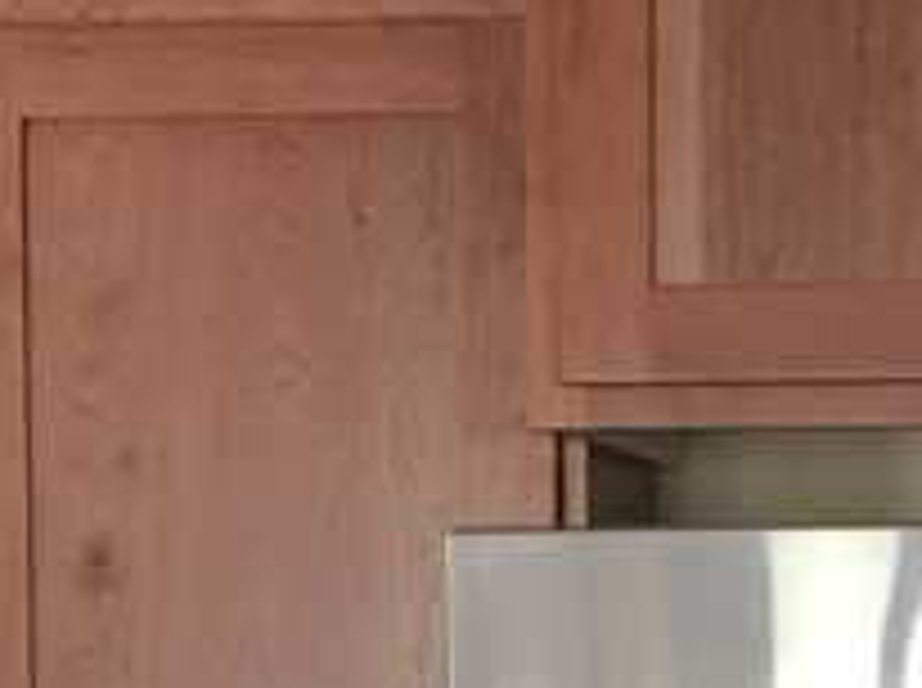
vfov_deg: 7.6
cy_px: 1160
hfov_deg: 10.4
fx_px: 5025
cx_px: 861
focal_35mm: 189
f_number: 2.2
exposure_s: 1/15
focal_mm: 4.15
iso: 50
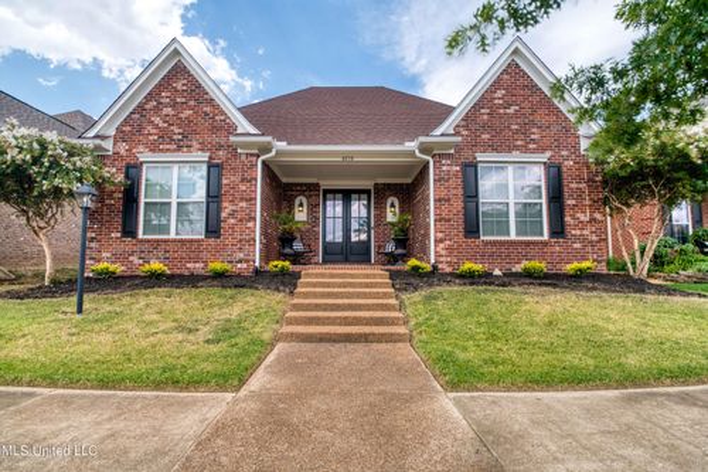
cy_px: 236
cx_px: 354
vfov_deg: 73.7
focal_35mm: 16
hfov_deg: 96.8
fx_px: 315
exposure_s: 1/50
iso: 200
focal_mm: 16
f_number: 11
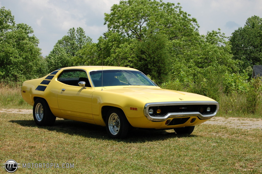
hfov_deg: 24.6
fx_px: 600
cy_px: 87
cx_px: 131
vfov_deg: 16.5
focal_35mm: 82
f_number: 10
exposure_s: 1/320
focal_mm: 55
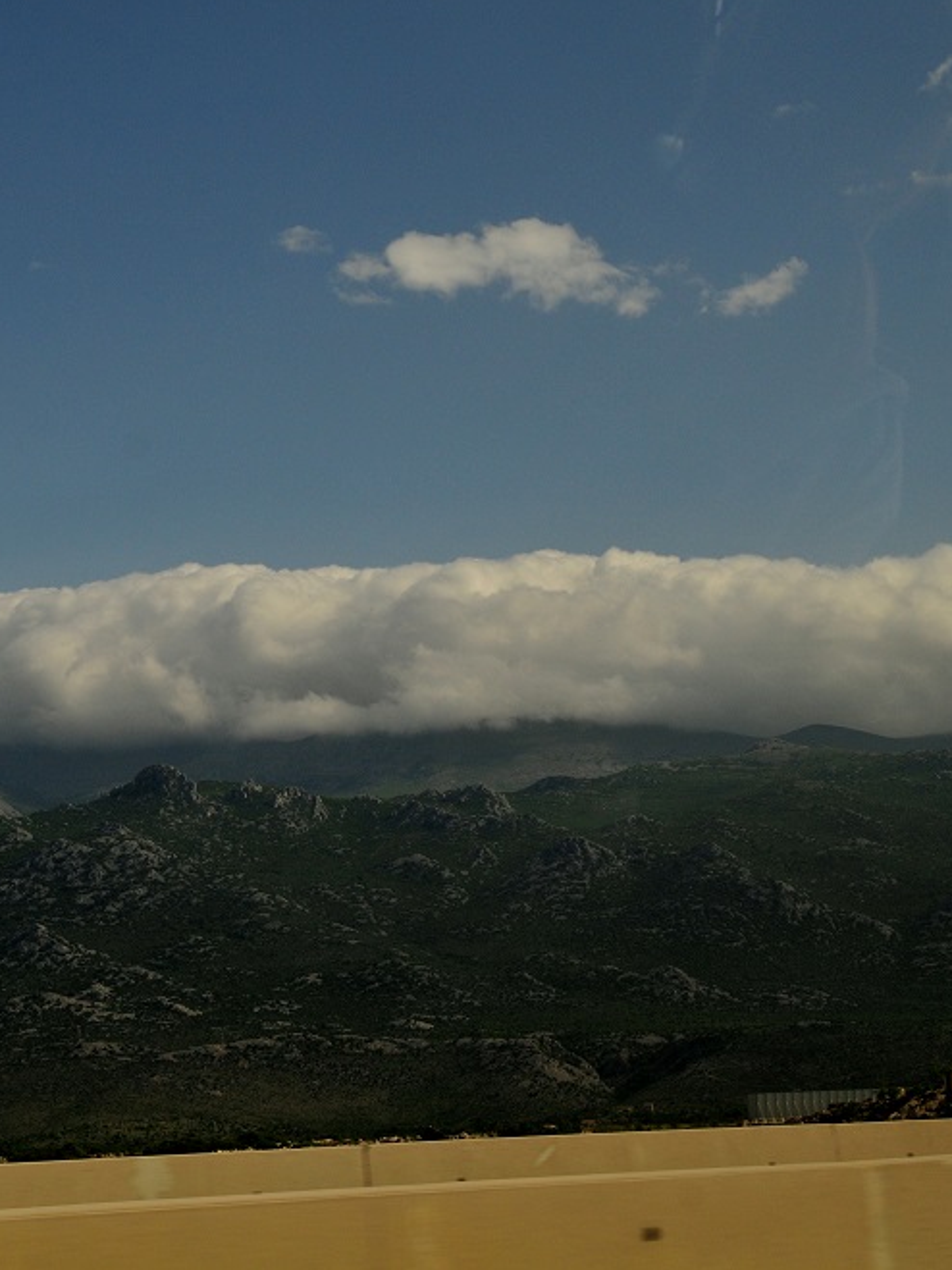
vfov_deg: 28.7
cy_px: 633
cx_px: 654
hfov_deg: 21.6
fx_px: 2484
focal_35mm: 68
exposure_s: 1/400
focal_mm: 31
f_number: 10
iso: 250
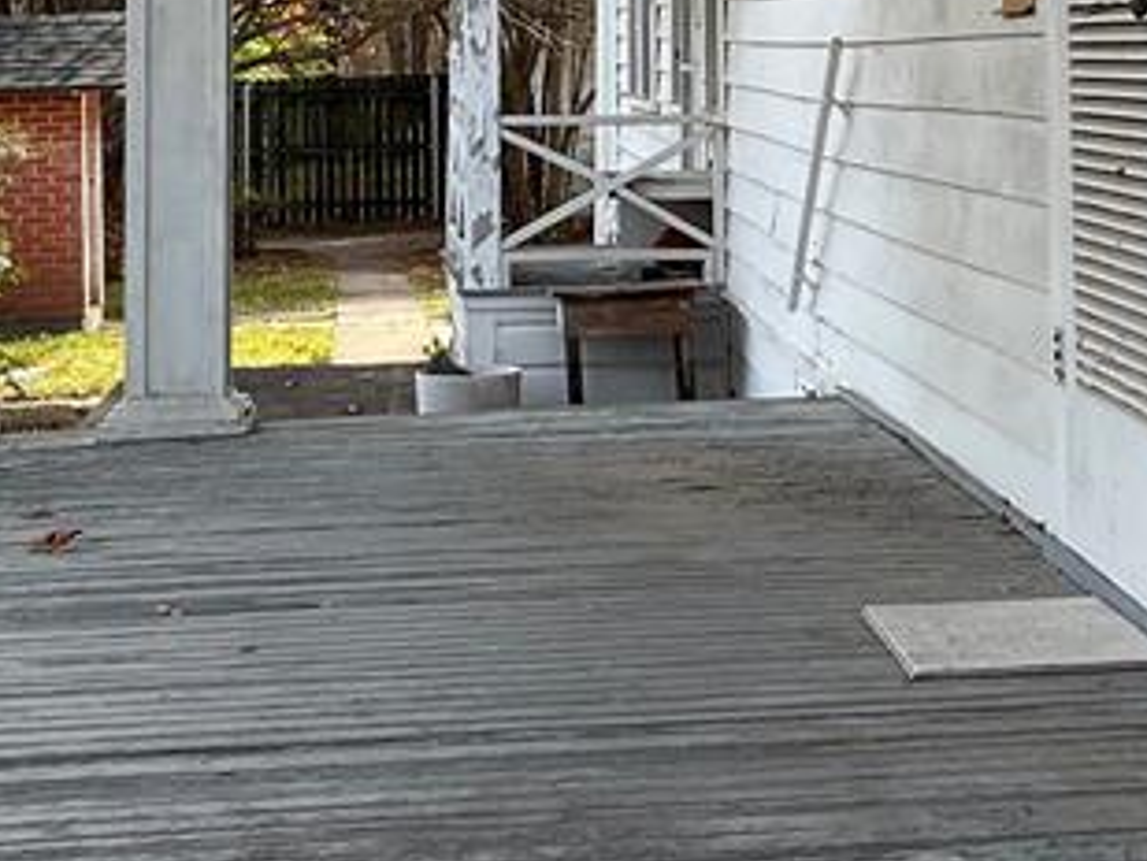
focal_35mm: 96
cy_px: -59
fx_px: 3182
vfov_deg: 15.1
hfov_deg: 20.4
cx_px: 765
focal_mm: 3
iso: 25
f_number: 1.8
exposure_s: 1/391
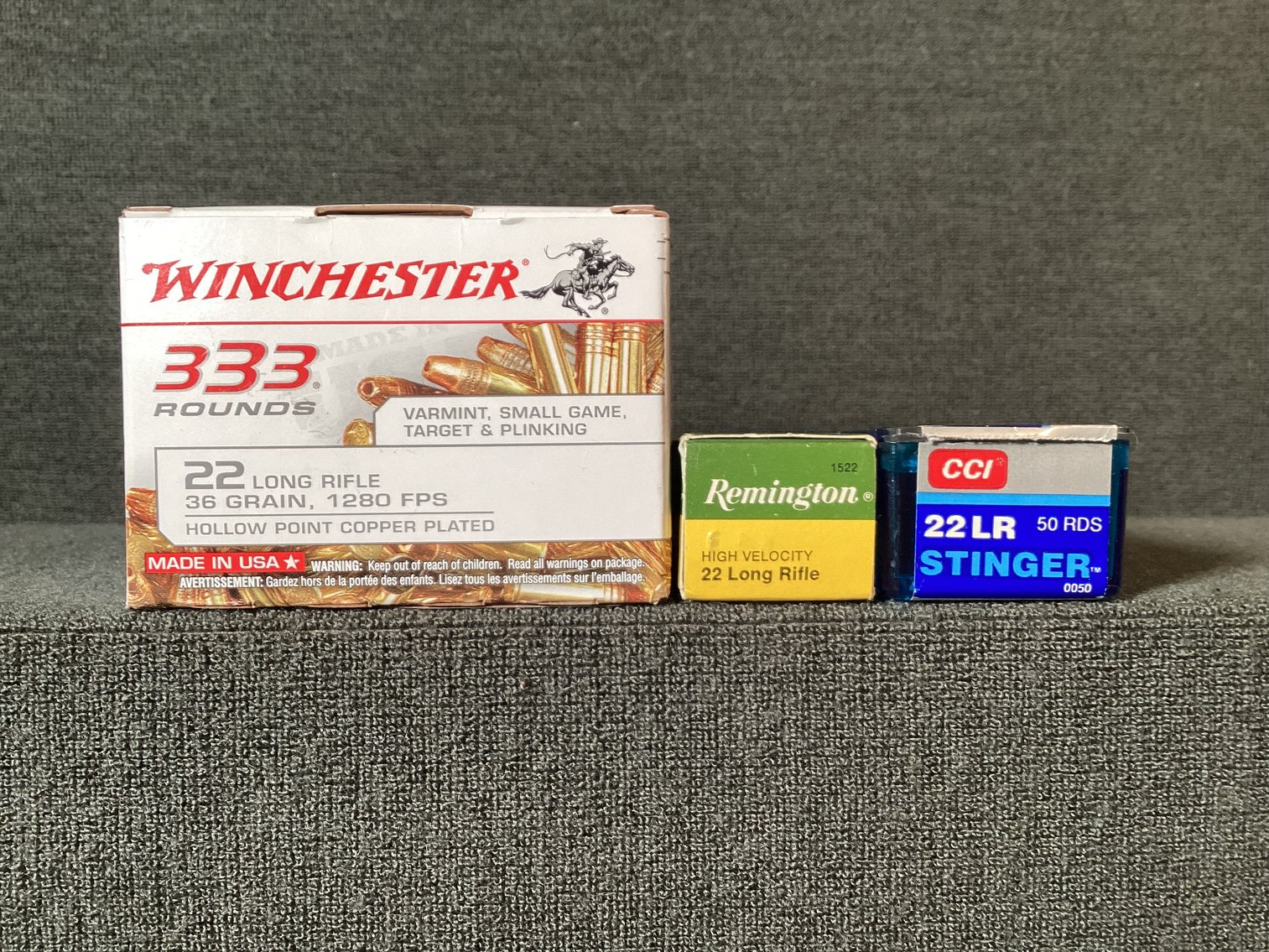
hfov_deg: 58.3
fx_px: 1137
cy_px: 476
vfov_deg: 45.4
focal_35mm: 31
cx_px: 634
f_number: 2.4
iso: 80
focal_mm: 3.3
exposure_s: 1/50
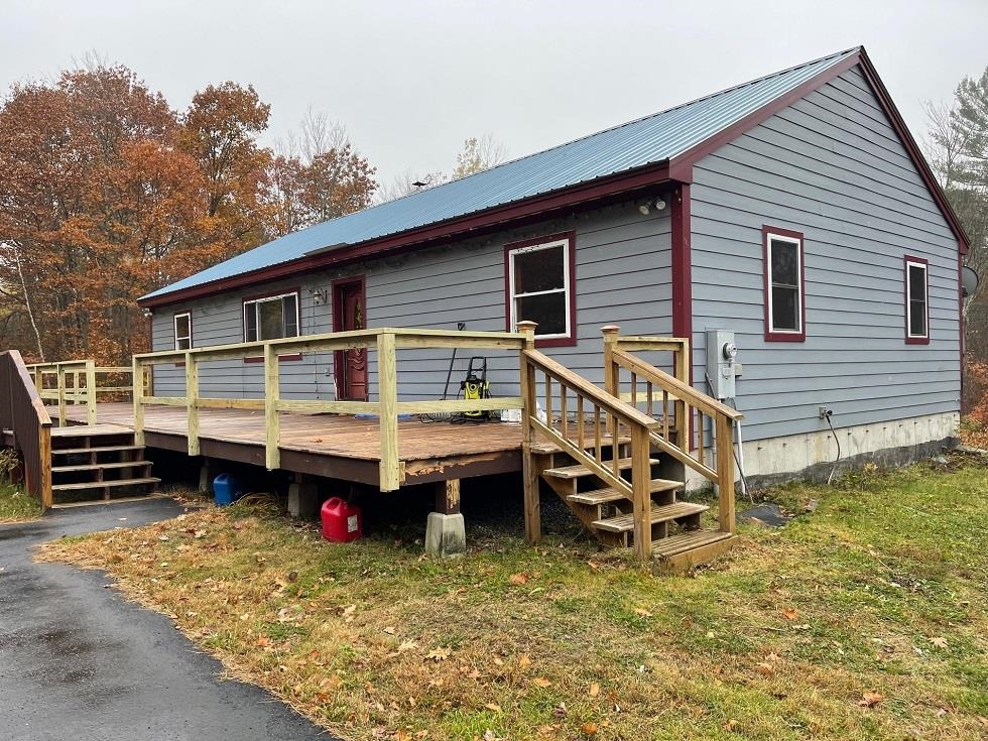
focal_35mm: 26
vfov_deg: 53.1
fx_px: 742
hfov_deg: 67.3
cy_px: 370
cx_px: 494
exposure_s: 1/388
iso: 32
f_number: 1.6
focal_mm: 5.1
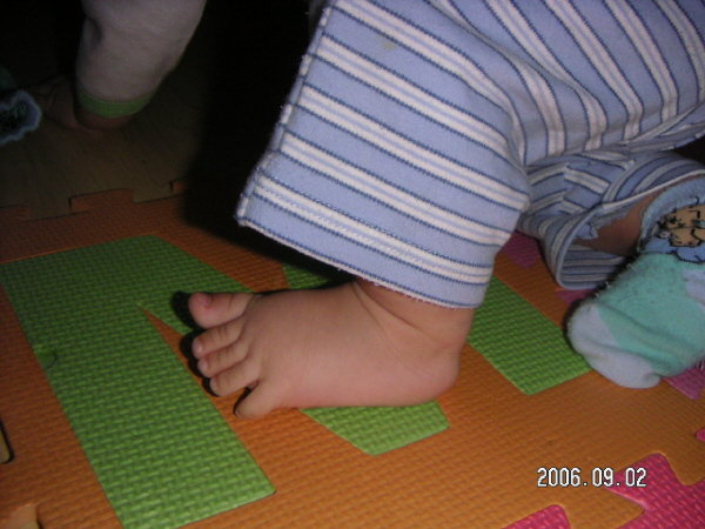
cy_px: 264
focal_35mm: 39
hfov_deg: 47.9
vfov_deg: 36.8
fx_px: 794
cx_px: 352
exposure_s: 1/45
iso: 200
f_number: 6.7
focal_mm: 5.1
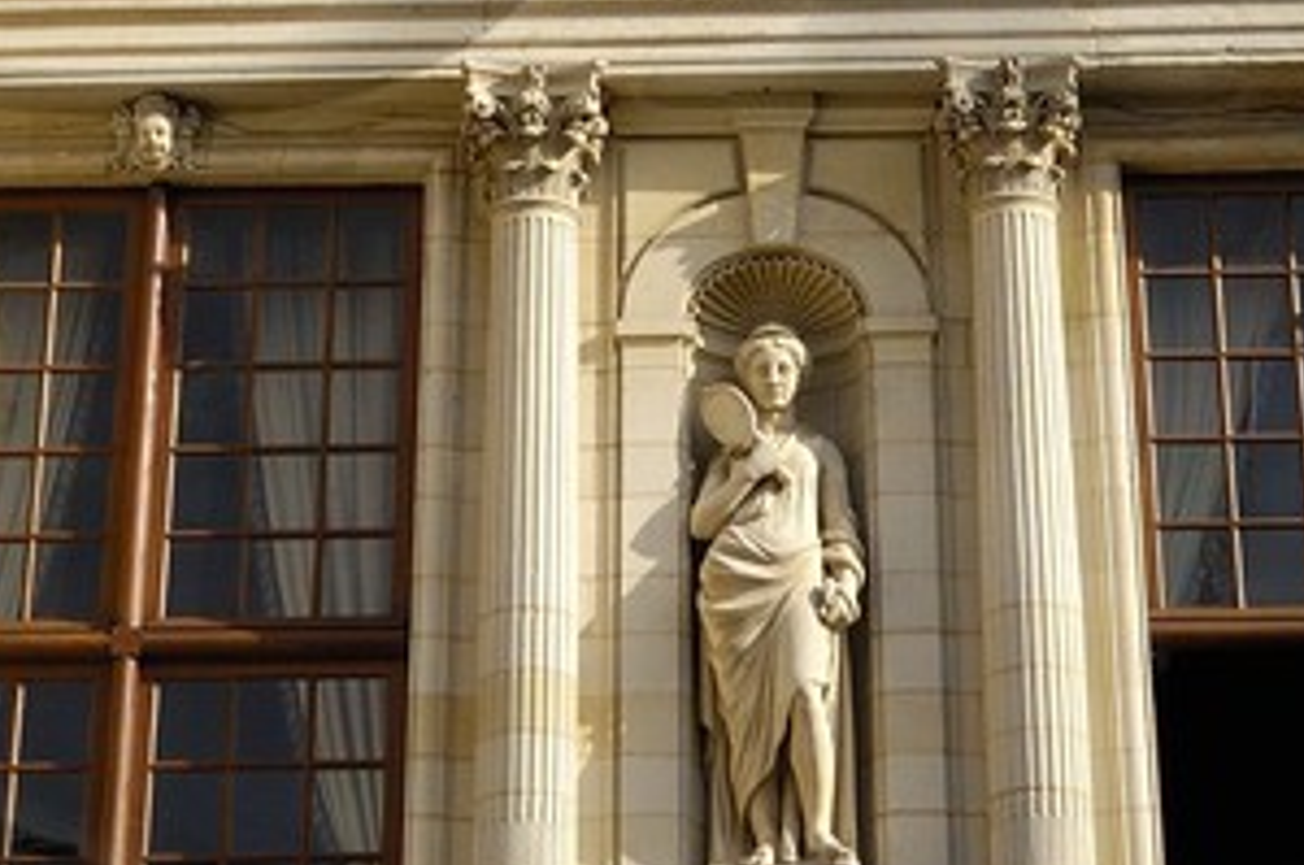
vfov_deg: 11.5
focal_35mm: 112
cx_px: 739
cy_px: -596
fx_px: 4050
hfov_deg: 18.3
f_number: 10
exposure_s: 1/125
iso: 100
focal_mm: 14
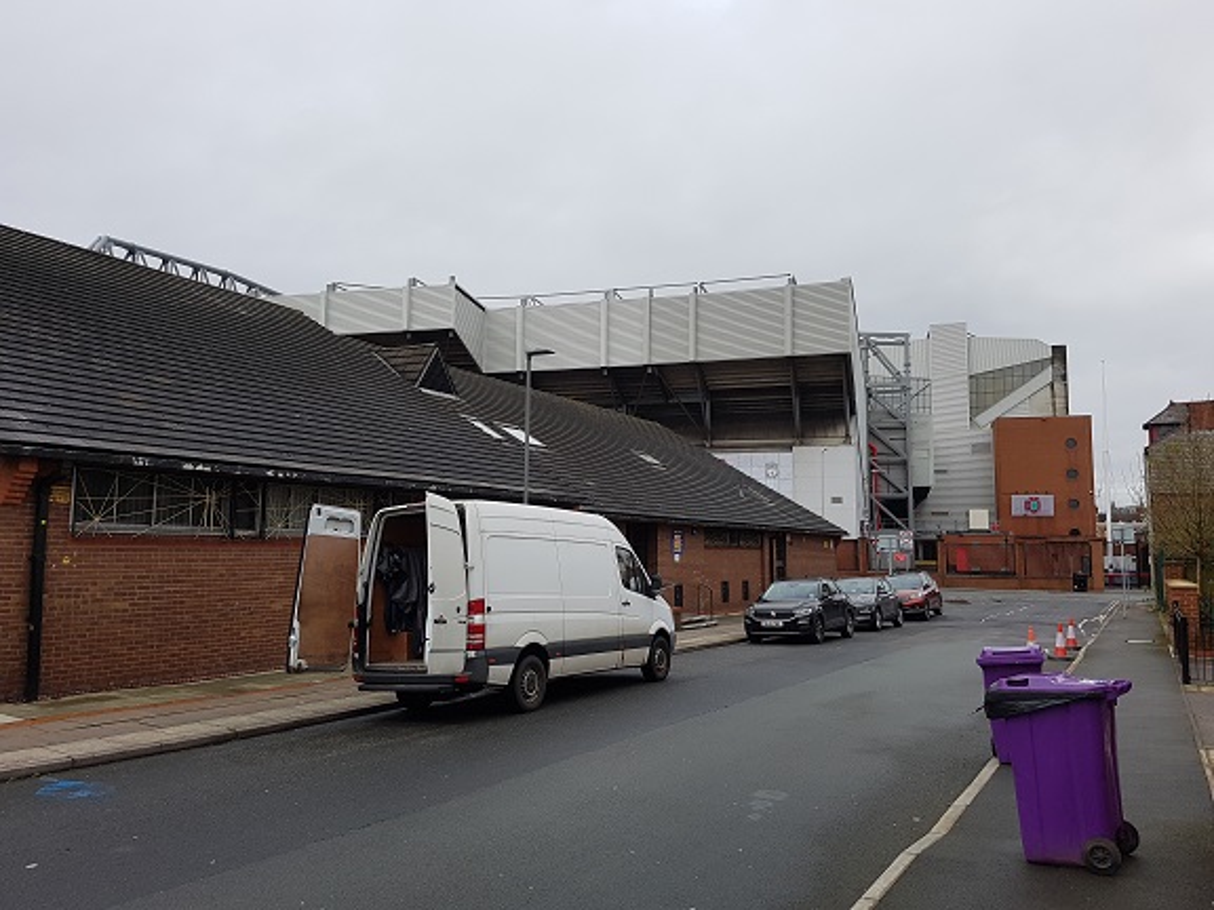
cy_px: 455
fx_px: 912
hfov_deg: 67.3
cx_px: 607
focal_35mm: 26
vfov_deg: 53.1
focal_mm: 4.2
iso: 50
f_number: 1.7
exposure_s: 1/1696
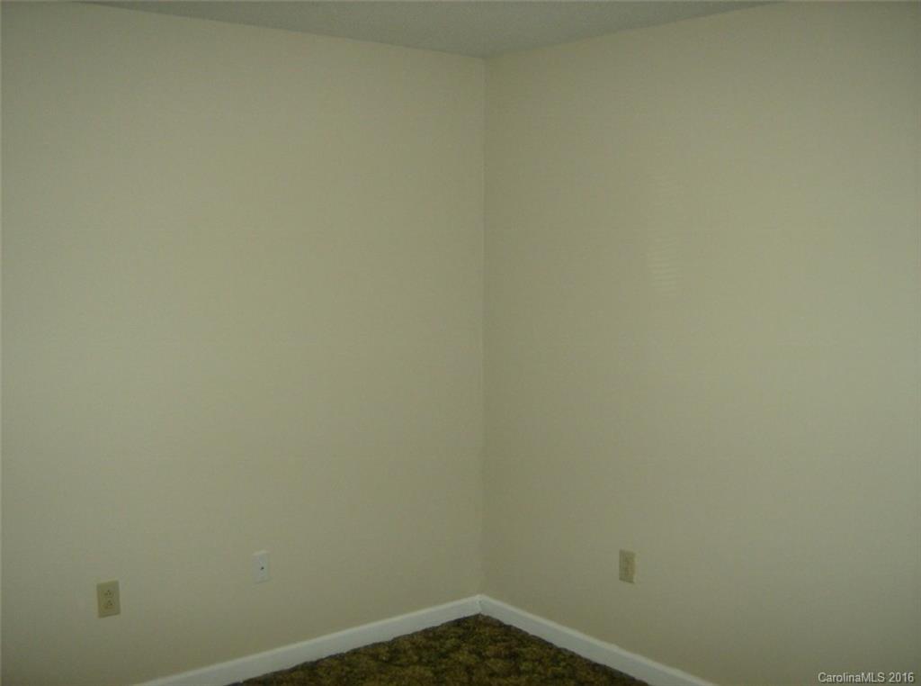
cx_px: 460
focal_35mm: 36
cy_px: 343
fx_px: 955
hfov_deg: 51.5
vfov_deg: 39.5
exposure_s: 1/60
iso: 200
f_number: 2.8
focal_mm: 6
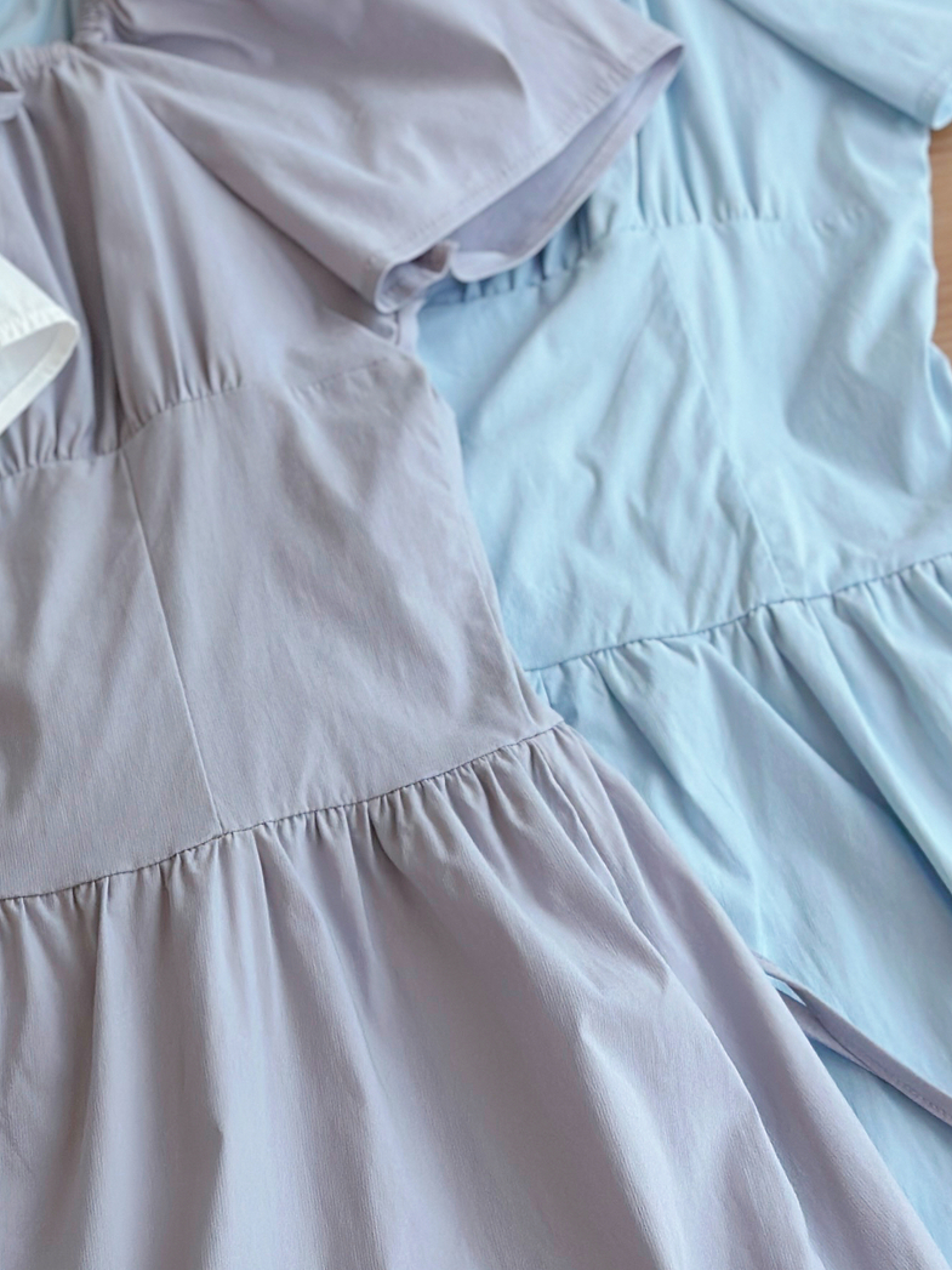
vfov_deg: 17.9
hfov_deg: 13.2
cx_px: -122
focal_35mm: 110
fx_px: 4034
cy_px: 632
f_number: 1.78
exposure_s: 1/265
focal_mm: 6.86
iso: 80
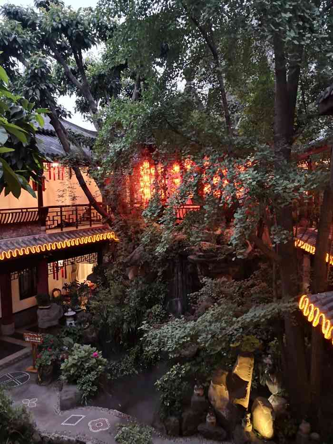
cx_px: 166
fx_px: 346
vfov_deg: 65.3
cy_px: 222
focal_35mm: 27
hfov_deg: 51.4
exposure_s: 1/30
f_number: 1.6
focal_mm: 3.95
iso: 400
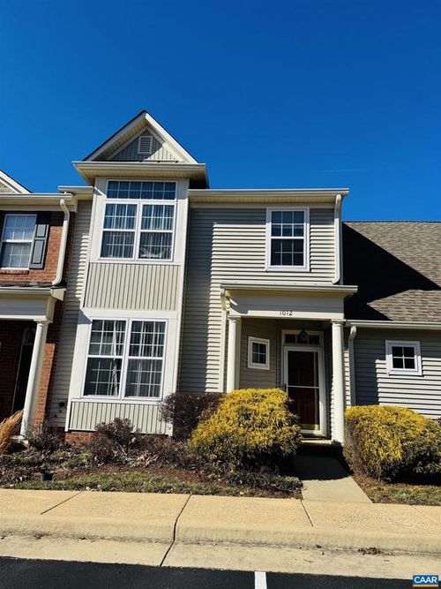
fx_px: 408
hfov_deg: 56.8
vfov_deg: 71.6
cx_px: 220
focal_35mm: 24
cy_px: 294
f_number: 1.78
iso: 80
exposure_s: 1/5814
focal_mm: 6.76
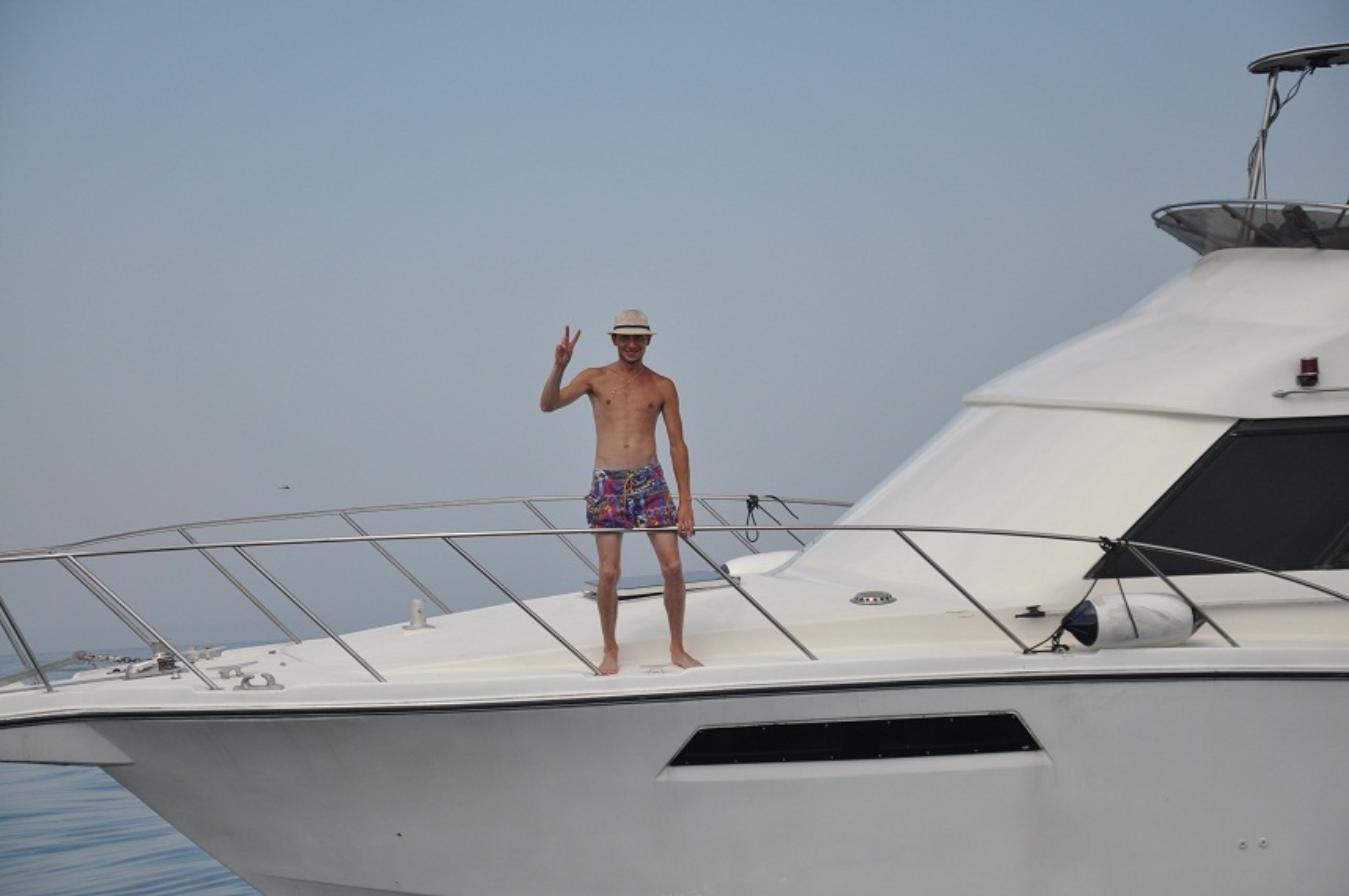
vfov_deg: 13.0
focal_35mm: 105
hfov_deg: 19.5
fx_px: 3930
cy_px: 448
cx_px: 674
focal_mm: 70
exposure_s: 1/640
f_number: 6.3
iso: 400
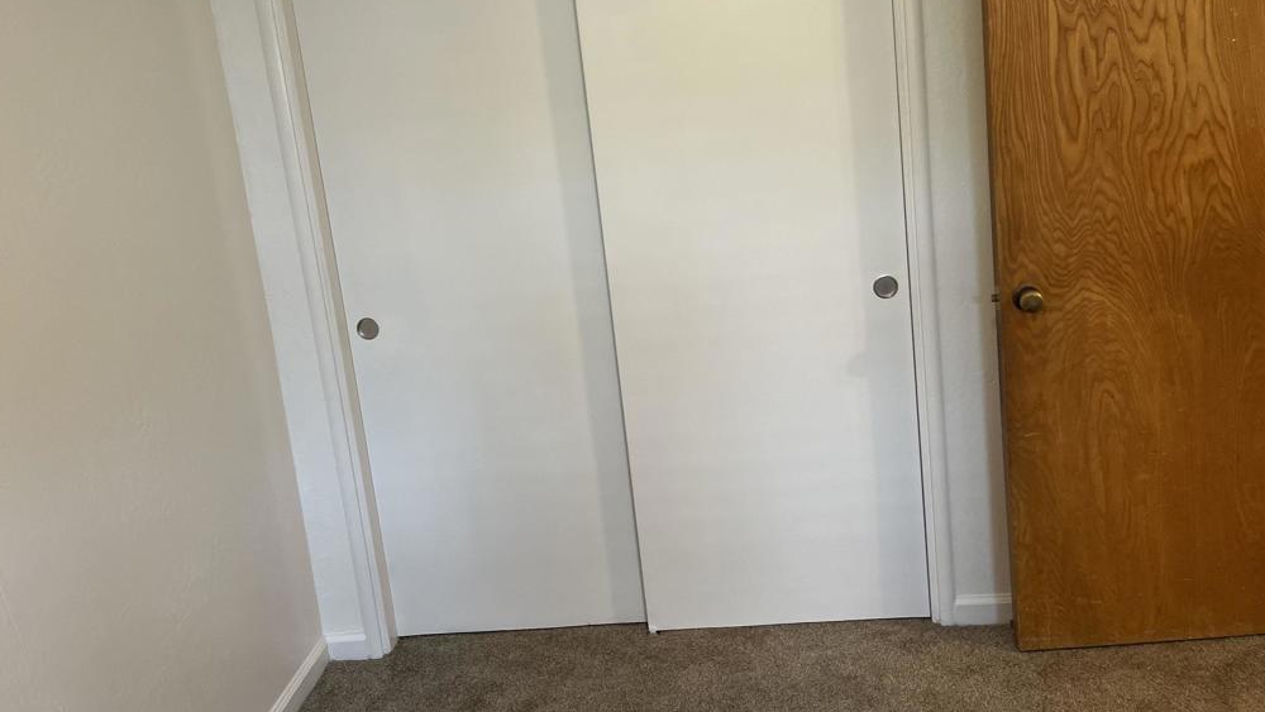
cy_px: 249
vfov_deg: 39.8
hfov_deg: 66.1
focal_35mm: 29
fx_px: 973
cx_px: 638
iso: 200
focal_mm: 5.1
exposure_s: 1/60
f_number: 1.6
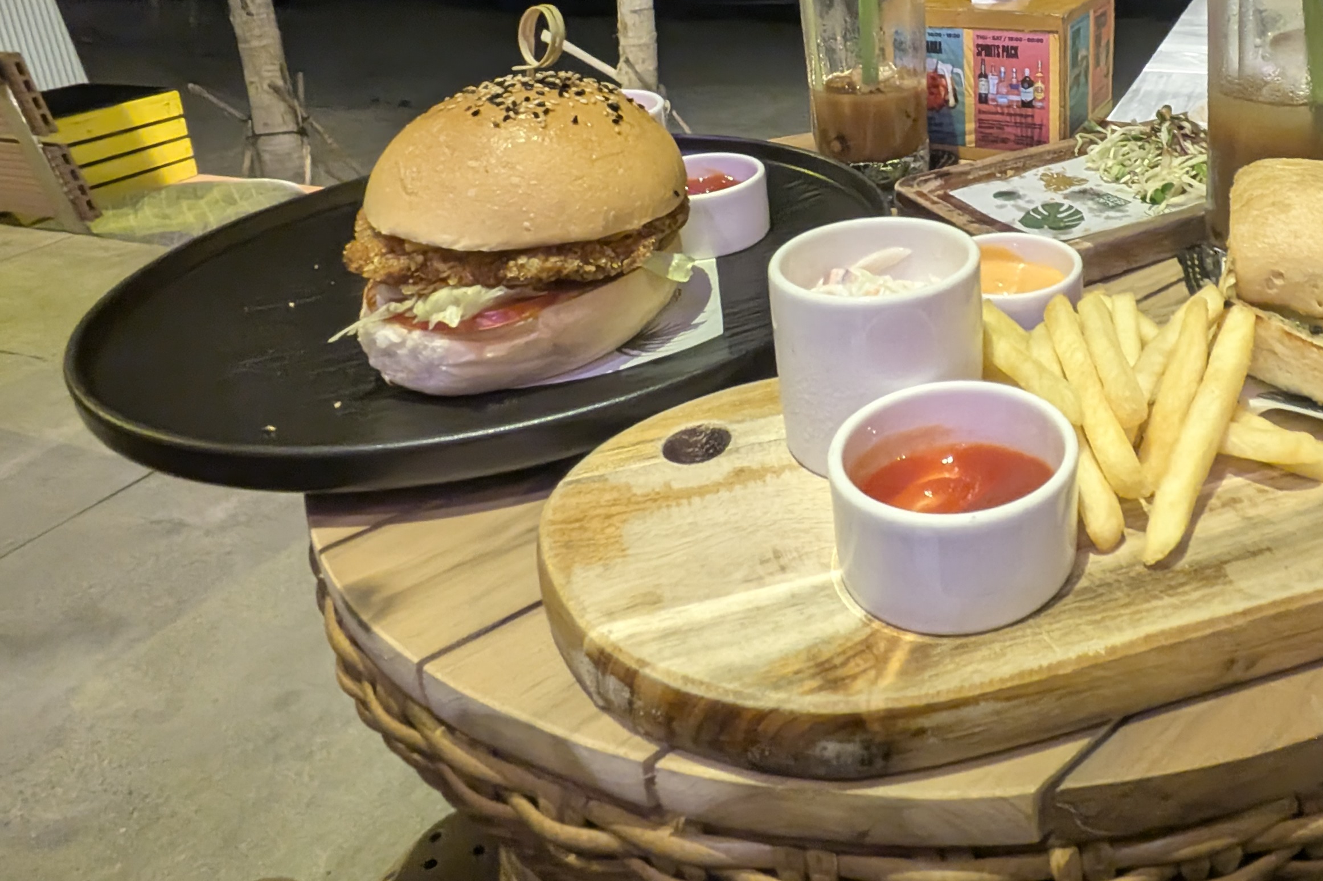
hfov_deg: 60.3
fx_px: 1066
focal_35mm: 29
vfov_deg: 42.2
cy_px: 130
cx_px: 989
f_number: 2.2
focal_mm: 1.83
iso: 2603
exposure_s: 1/25
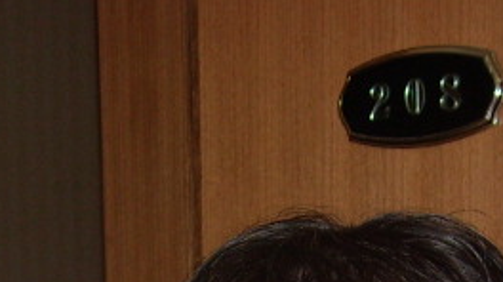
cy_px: 686
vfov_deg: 7.6
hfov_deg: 14.4
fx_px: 1972
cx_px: 69
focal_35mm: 148
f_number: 2.8
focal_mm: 5.7
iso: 100
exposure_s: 1/60
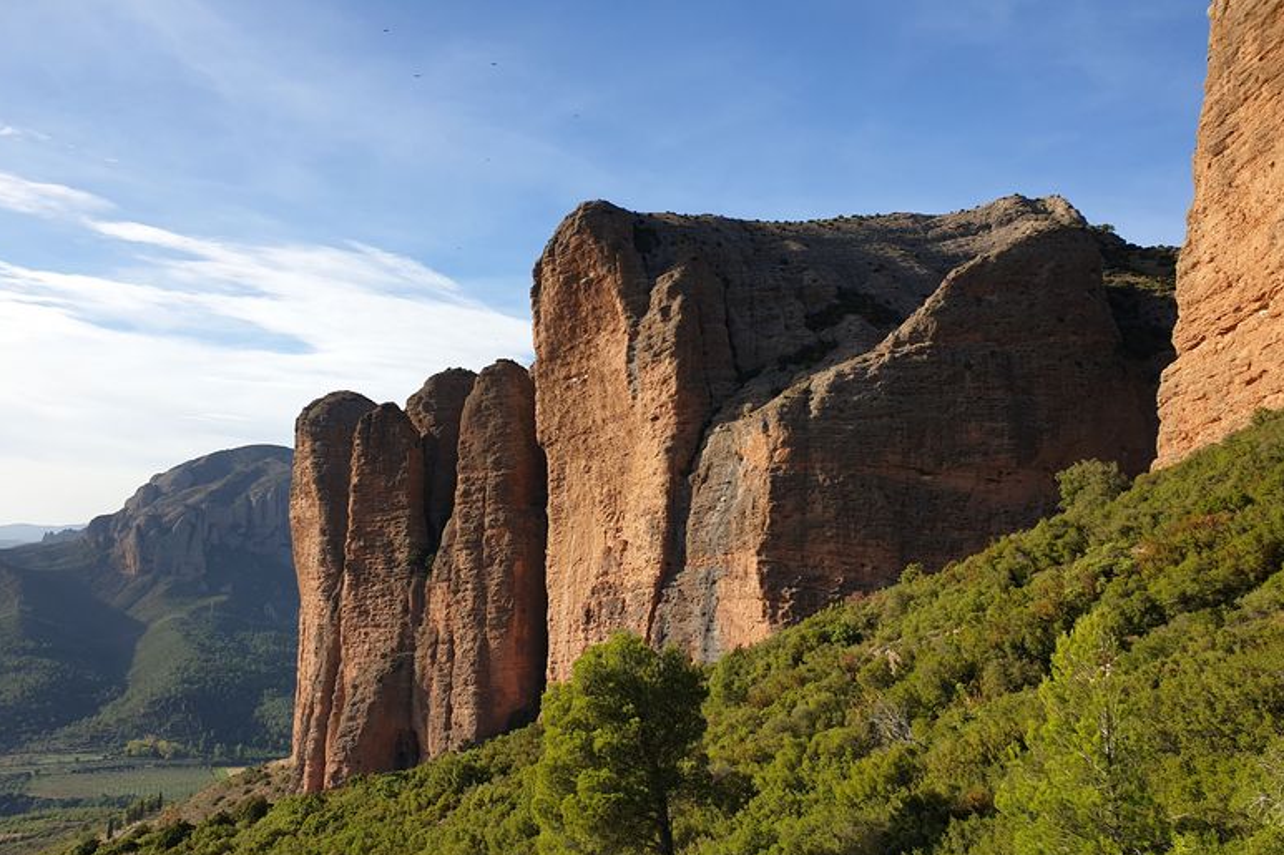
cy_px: 495
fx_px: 998
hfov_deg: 65.5
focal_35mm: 28
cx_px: 623
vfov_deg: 46.2
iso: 50
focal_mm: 4.3
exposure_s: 1/965
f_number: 2.4
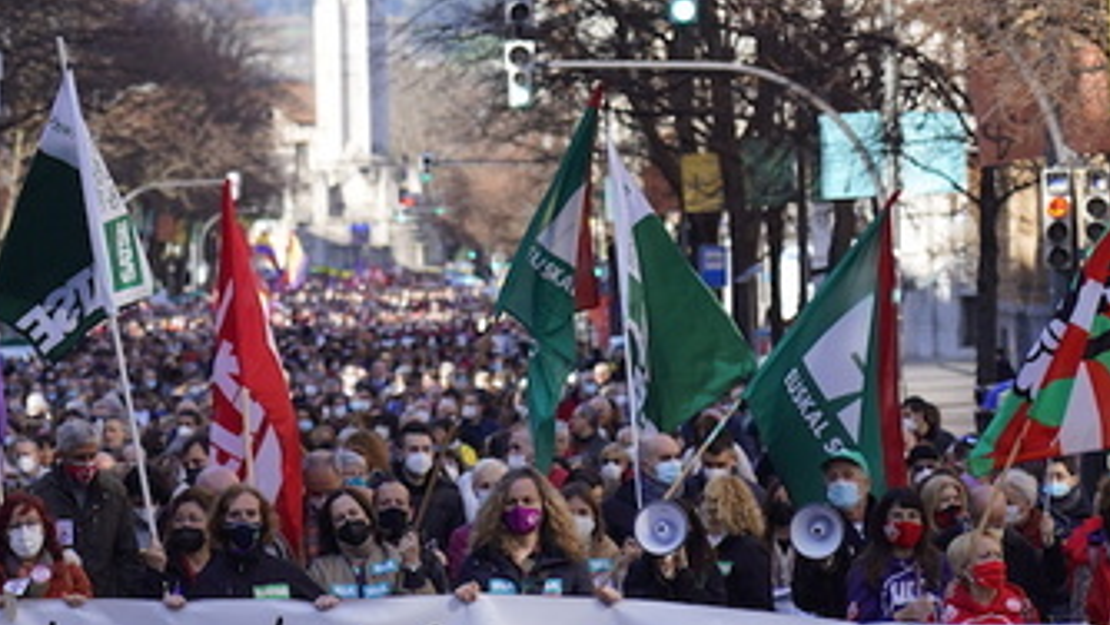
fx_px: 7036
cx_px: 399
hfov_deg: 9.0
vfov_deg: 5.1
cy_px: 342
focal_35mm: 239
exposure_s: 1/500
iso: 160
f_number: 4
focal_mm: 105
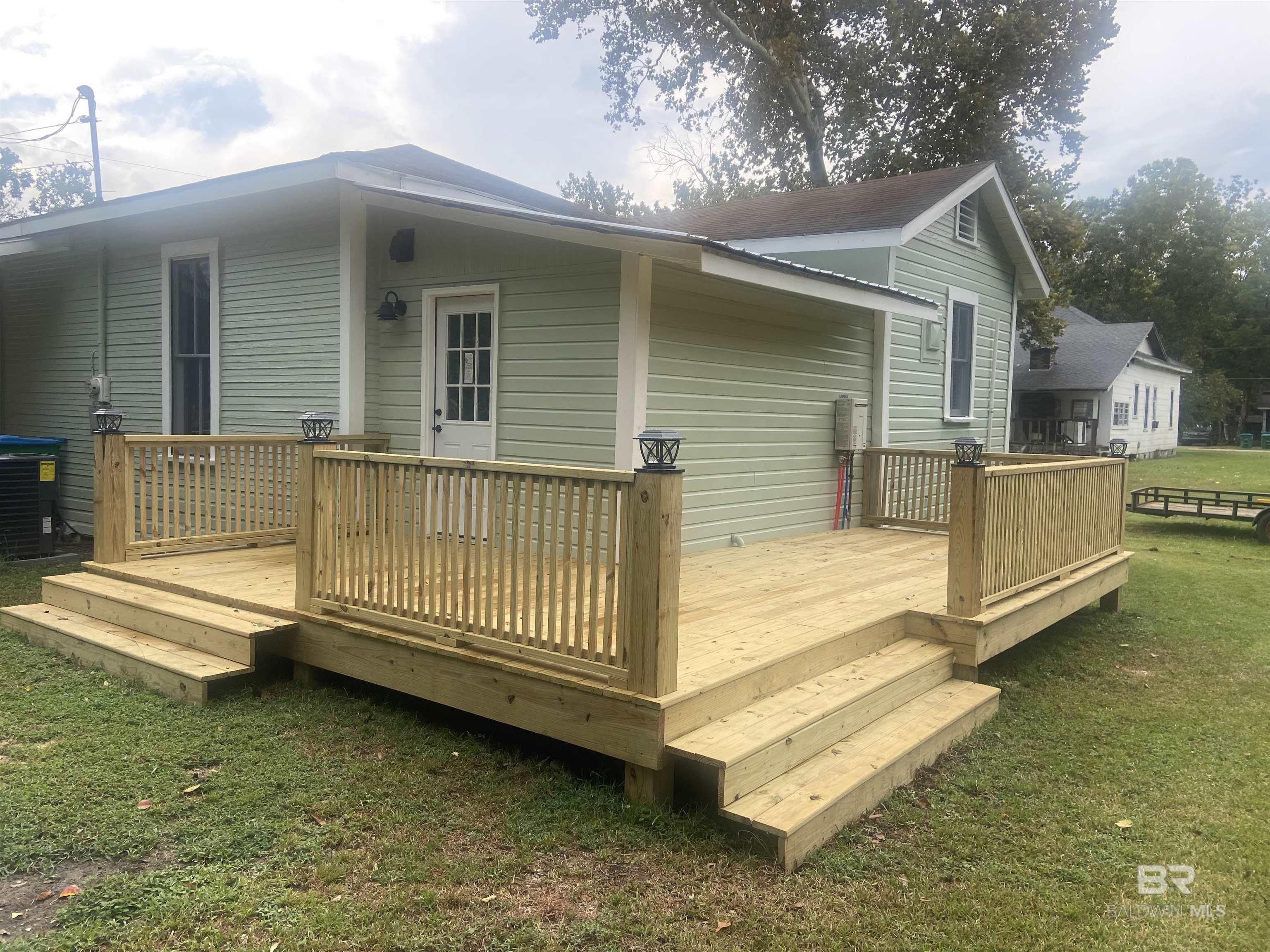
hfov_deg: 67.3
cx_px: 635
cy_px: 476
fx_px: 954
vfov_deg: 53.1
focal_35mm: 26
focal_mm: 4.25
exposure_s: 1/571
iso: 32
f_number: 1.8
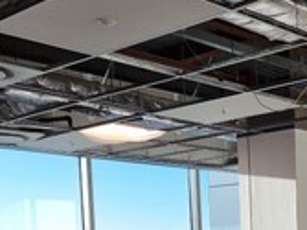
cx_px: 364
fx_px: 638
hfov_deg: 24.6
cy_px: 282
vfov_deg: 19.2
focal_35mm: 72
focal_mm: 6.7
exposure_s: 1/115
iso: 50
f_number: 1.8
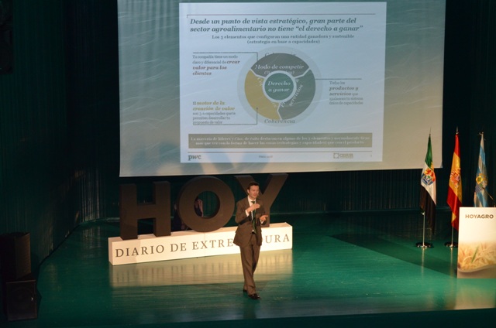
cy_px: 164
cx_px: 248
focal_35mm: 82
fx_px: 1134
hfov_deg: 24.7
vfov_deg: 16.5
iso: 1800
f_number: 5.6
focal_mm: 55
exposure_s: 1/60
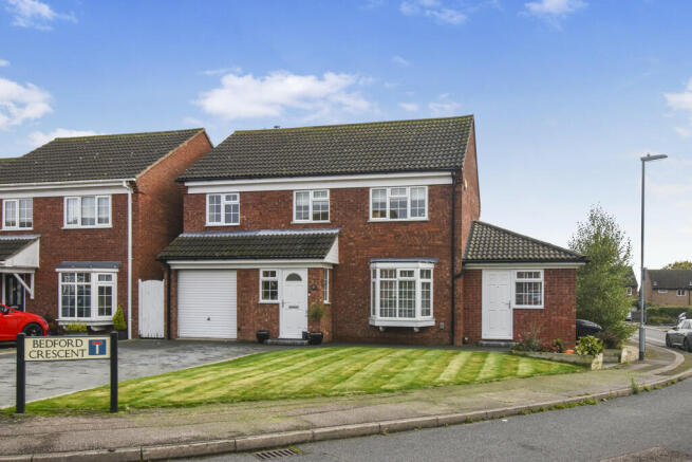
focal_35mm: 27
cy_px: 231
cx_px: 346
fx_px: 519
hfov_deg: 67.4
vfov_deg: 48.0
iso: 360
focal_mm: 18
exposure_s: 1/200
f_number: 16
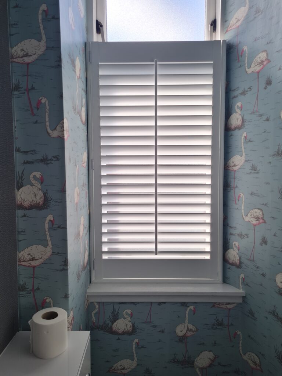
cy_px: 188
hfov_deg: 53.1
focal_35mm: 26
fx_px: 282
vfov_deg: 67.3
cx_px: 141
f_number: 1.8
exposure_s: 1/770
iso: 50
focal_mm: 5.4
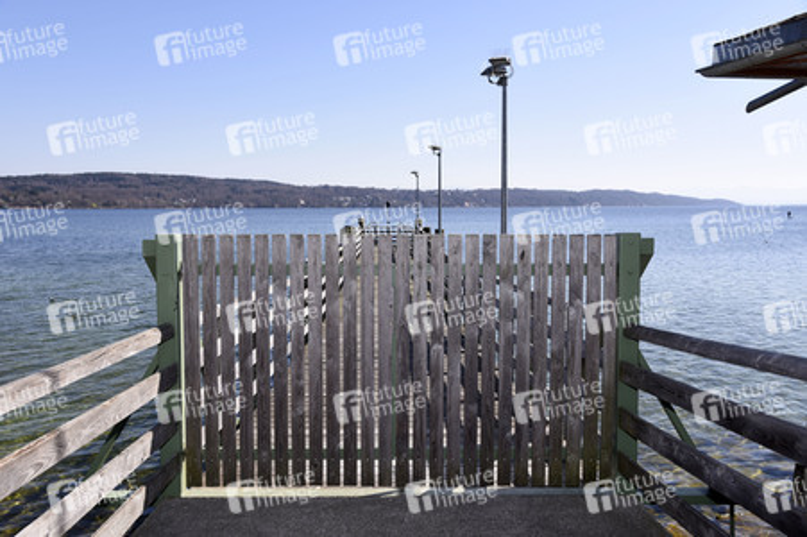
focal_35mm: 34
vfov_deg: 38.8
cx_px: 404
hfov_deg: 55.8
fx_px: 762
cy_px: 268
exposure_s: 1/160
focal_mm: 34
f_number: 9
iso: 100
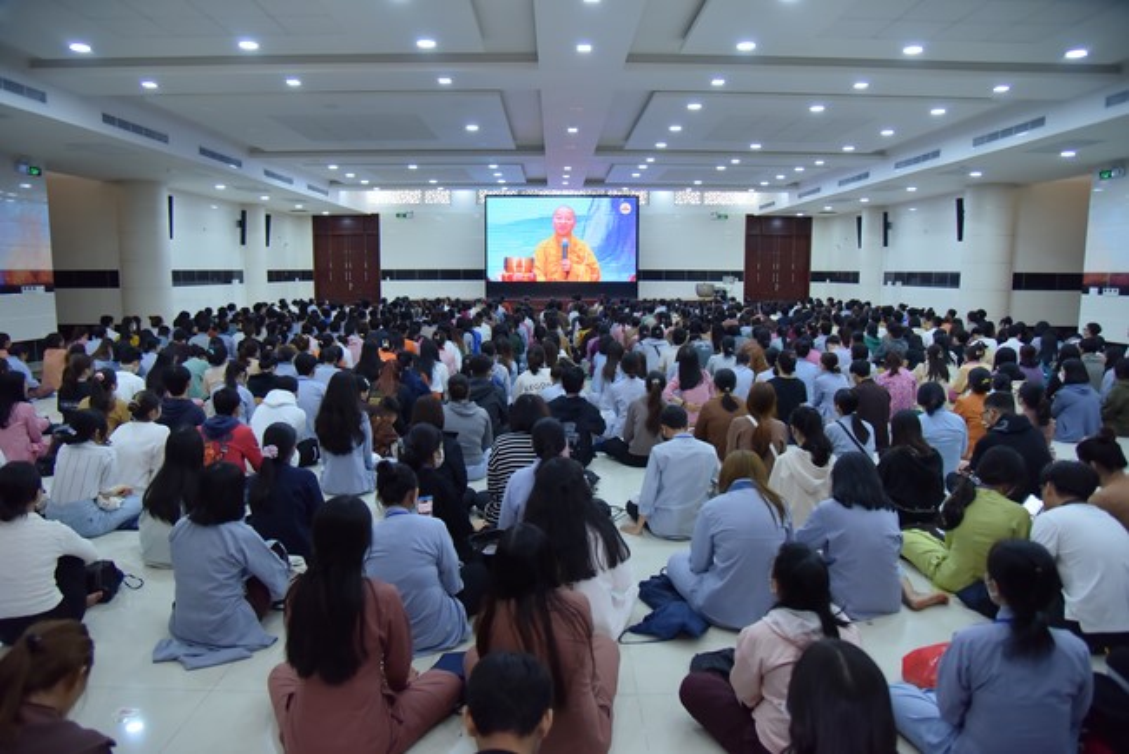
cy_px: 377
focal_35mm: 24
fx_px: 753
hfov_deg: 73.7
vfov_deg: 53.2
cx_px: 564
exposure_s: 1/200
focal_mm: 24
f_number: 4
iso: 1250
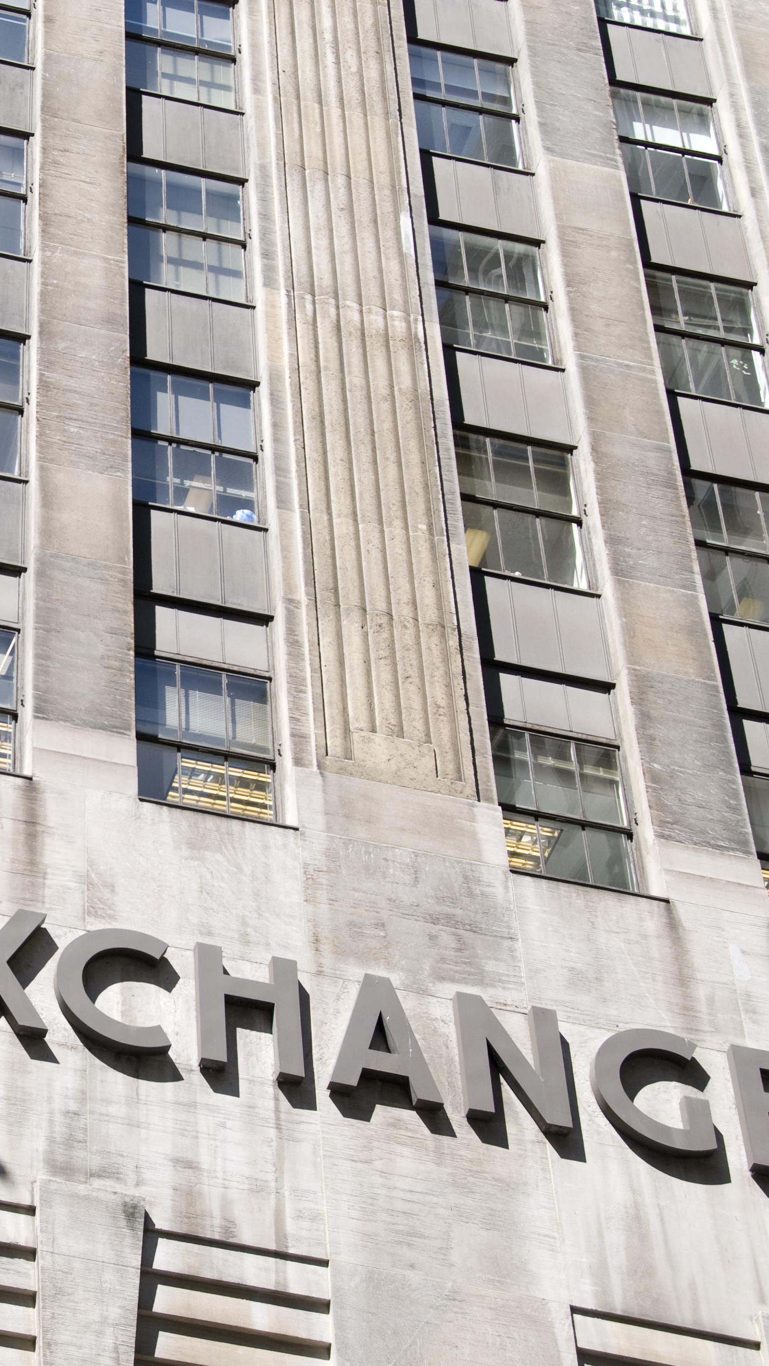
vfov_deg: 22.5
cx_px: -51
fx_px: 3443
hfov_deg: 12.5
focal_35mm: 95
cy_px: 680
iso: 100
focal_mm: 40
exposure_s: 1/250
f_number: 8
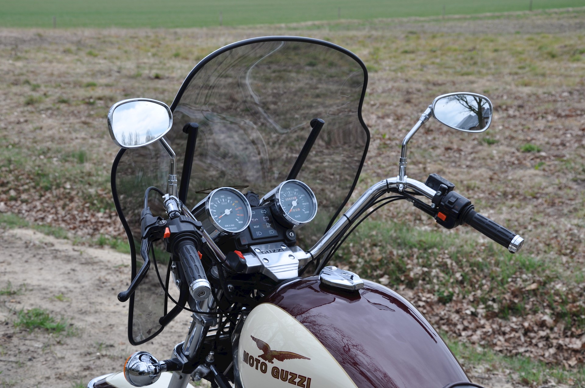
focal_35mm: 75
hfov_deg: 27.0
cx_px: 292
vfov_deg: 18.1
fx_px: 1217
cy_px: 194
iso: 200
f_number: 10
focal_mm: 50
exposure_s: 1/100
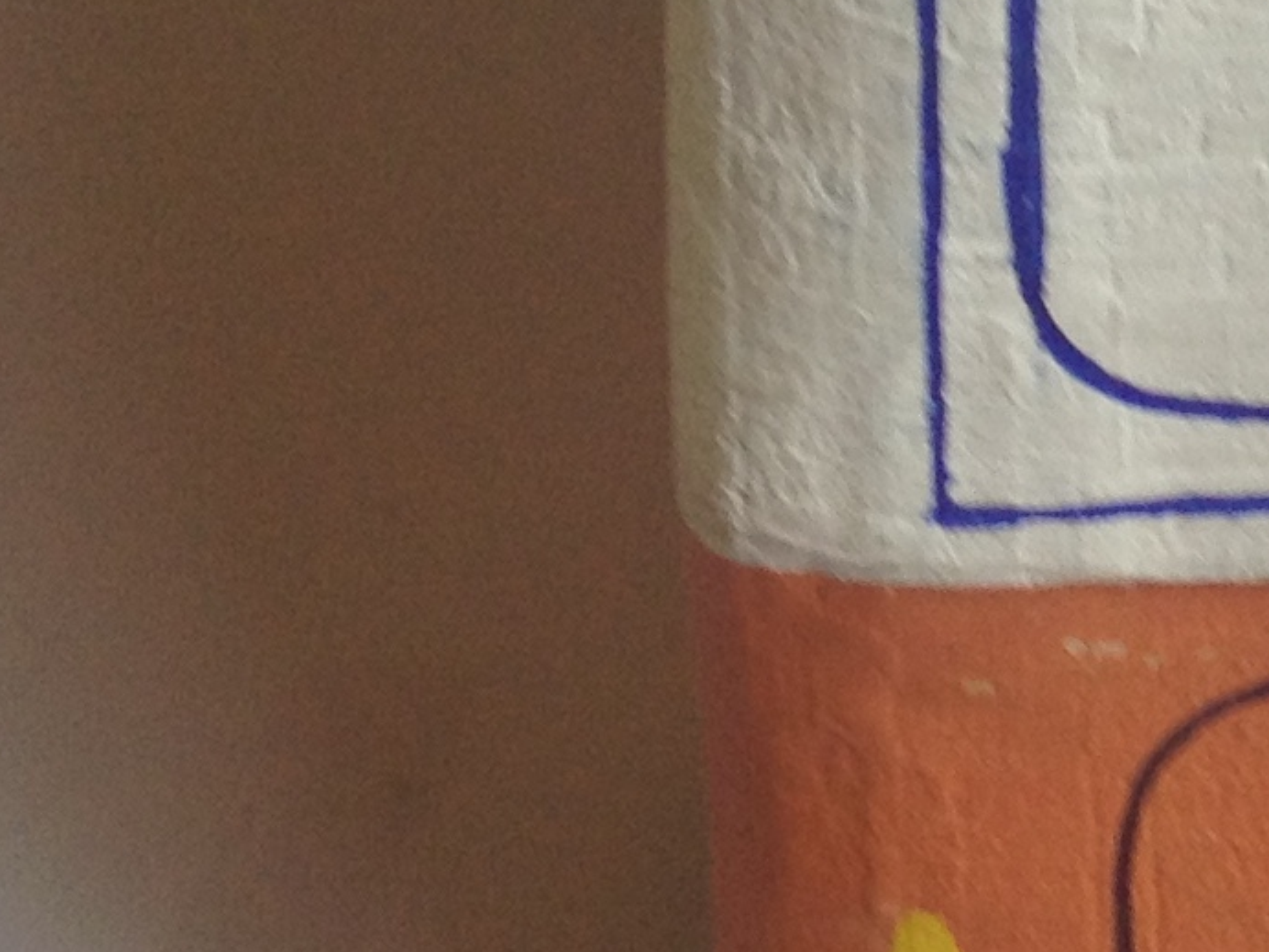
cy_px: -332
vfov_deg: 8.8
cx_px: 1971
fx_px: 6049
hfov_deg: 11.4
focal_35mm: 165
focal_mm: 4.28
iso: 50
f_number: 2.4
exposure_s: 1/125
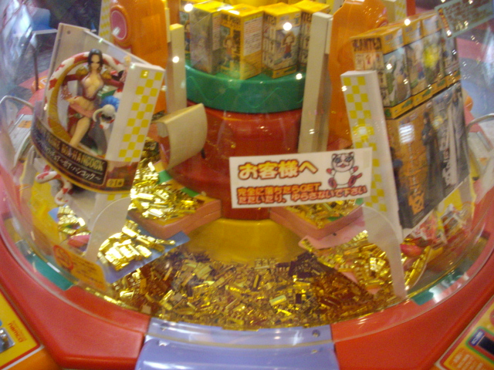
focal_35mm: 37
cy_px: 185
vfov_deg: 38.7
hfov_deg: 50.1
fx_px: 528
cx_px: 247
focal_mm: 6.2
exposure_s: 1/40
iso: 400
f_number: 2.8
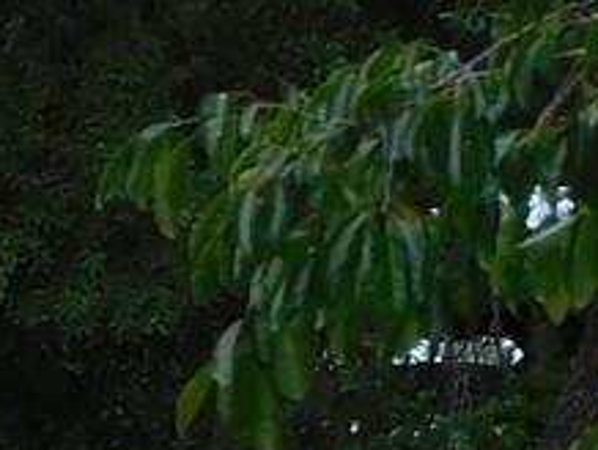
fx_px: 25371
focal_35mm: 1467
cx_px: -1473
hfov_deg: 1.3
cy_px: 1468
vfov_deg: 1.0
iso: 125
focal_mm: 35.8
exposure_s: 1/250
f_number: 5.3
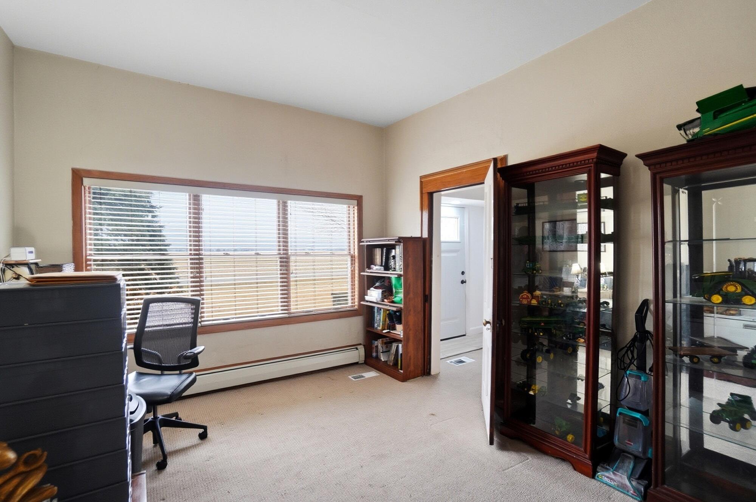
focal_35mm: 15
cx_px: 378
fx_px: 315
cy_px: 251
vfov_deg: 77.2
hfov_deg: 100.4
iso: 100
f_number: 4
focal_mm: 10
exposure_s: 1/200
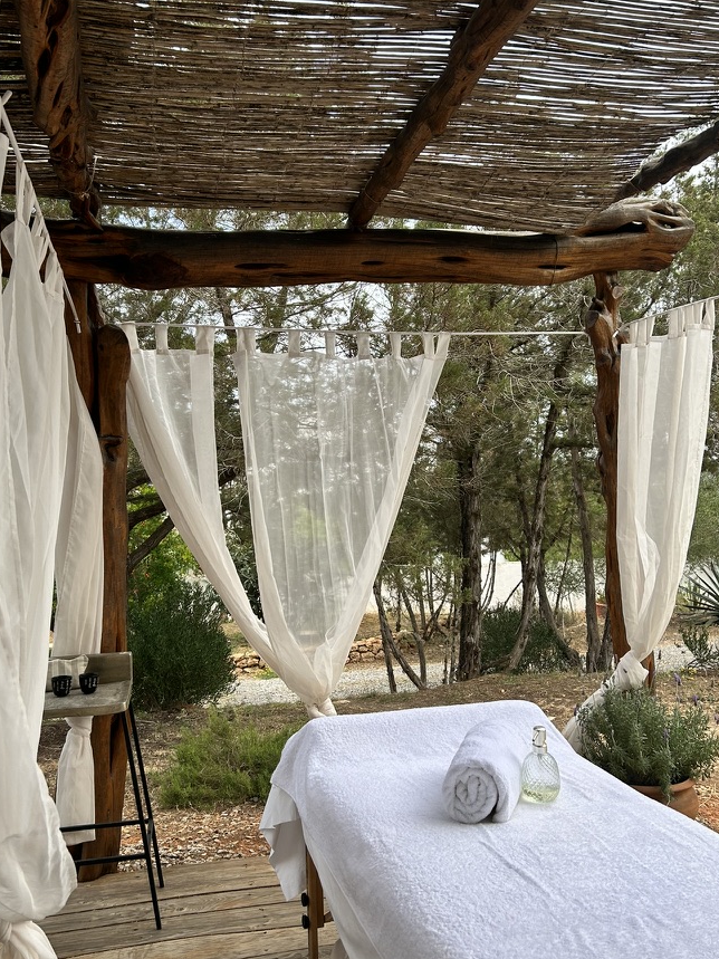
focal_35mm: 31
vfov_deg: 58.4
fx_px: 859
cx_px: 360
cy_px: 469
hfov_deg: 45.4
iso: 50
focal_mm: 5.7
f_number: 1.5
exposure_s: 1/965
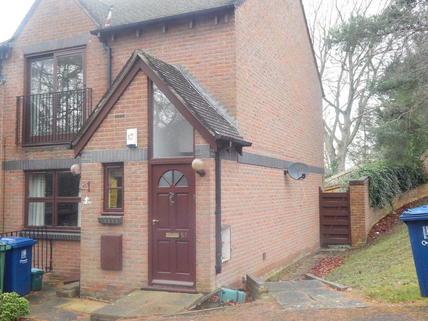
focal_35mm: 38
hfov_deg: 49.0
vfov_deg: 37.7
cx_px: 214
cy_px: 160
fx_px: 470
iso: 400
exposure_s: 1/125
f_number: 3.4
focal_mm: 6.8
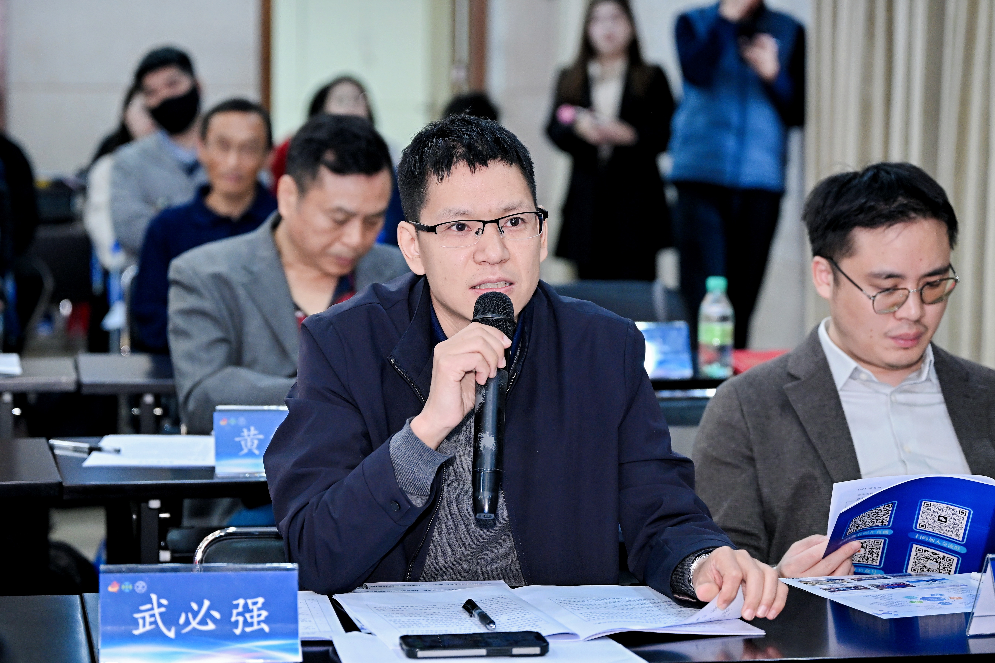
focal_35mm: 105
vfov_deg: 13.0
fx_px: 2901
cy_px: 332
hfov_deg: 19.5
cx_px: 498
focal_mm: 70
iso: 1000
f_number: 2.8
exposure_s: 1/160
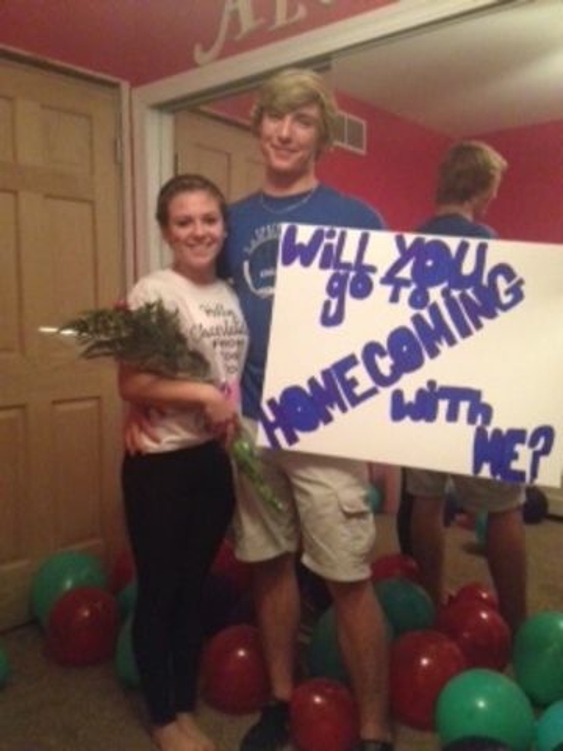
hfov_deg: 40.7
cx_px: 282
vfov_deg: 52.6
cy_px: 376
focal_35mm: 35
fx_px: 759
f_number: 2.4
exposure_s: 1/15
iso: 800
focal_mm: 4.28
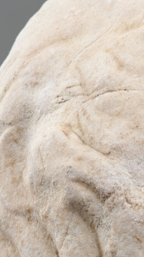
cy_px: 339
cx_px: 253
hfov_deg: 4.3
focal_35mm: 281
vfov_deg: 7.6
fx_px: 1910
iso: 100
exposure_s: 1/125
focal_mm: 80
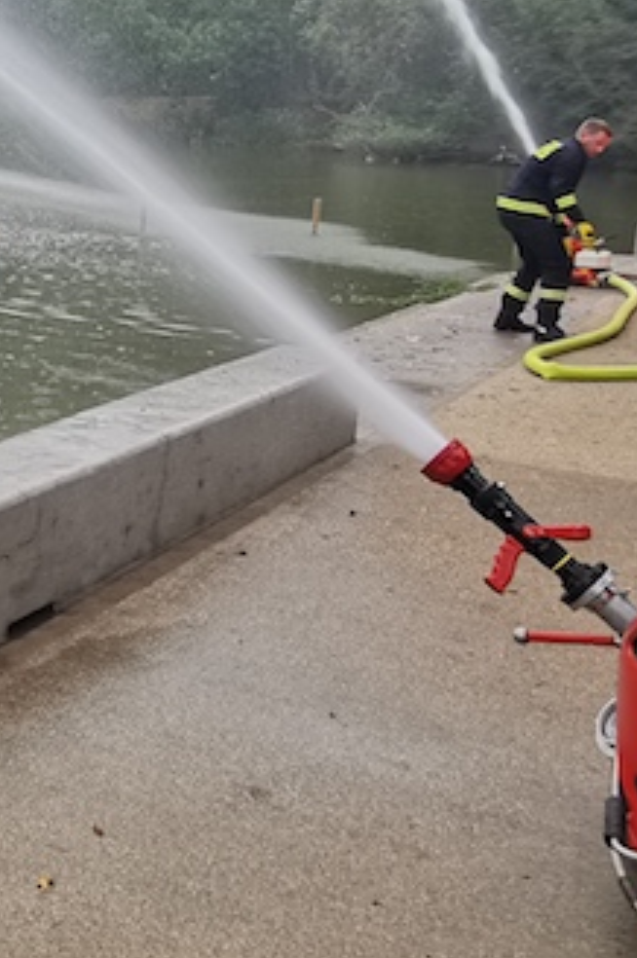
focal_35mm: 52
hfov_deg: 22.8
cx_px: -213
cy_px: 240
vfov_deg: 37.3
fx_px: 1383
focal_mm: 2.35
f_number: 2.2
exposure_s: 1/100
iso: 100
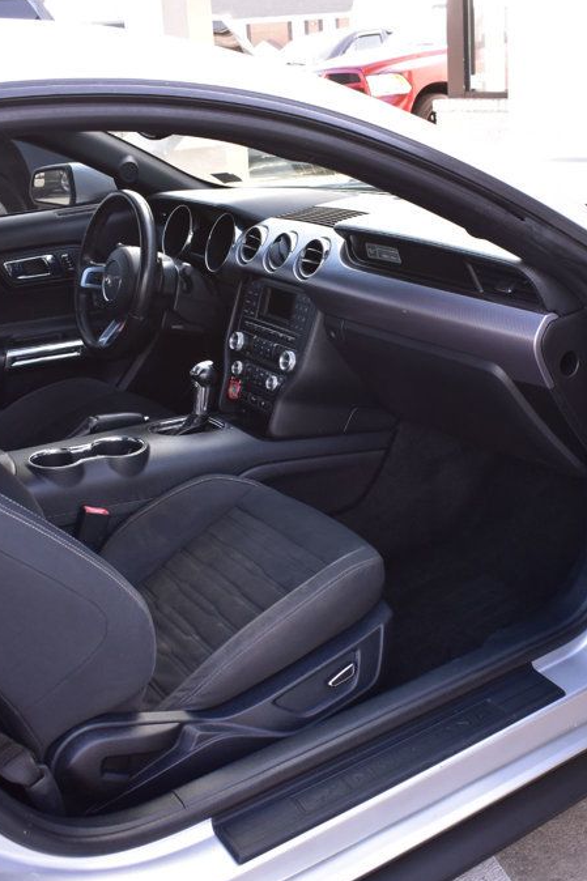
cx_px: 358
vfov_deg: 47.4
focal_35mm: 41
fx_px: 1003
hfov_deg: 32.5
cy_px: 440
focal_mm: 18
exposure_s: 1/50
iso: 400
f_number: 8
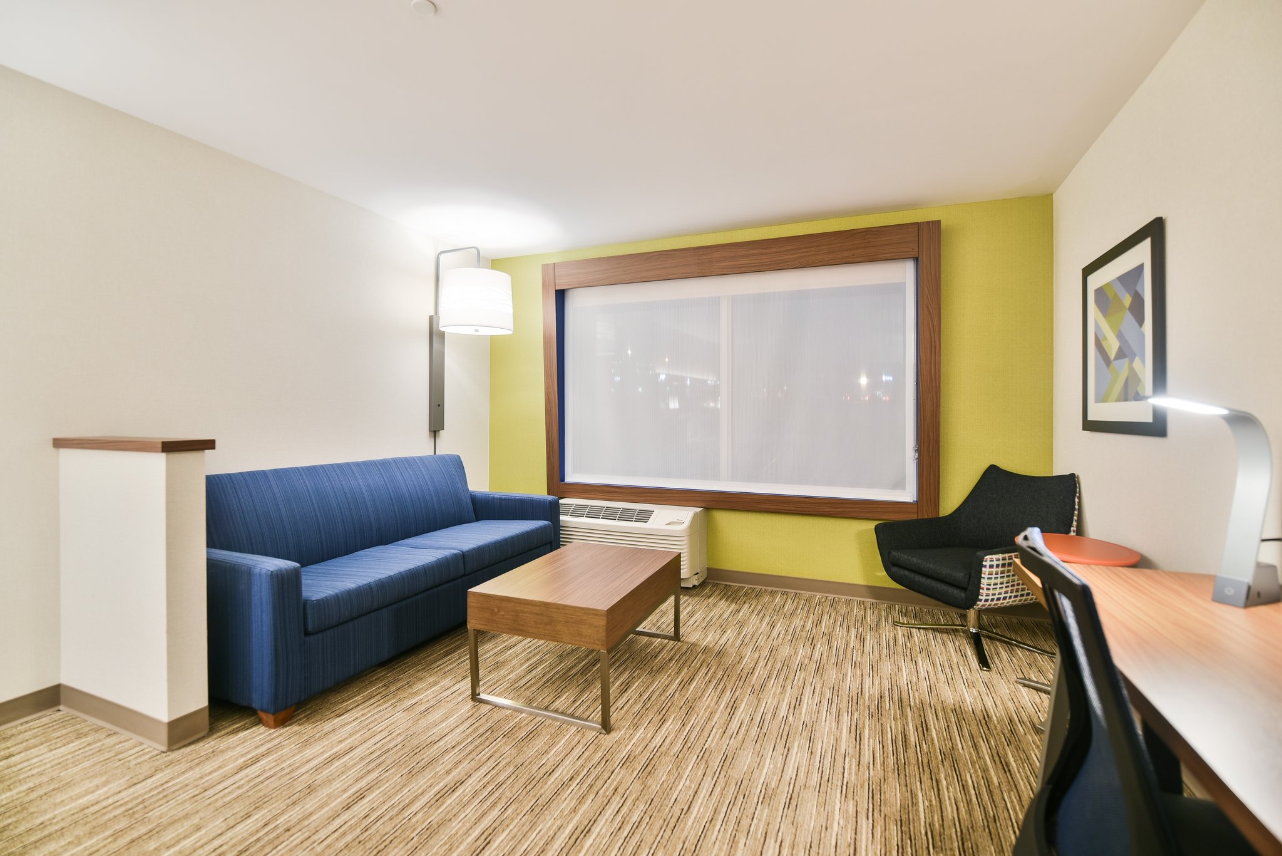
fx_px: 570
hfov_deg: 96.7
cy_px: 428
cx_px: 641
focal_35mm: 16
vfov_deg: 73.8
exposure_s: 1/8
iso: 100
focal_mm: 16
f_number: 2.8
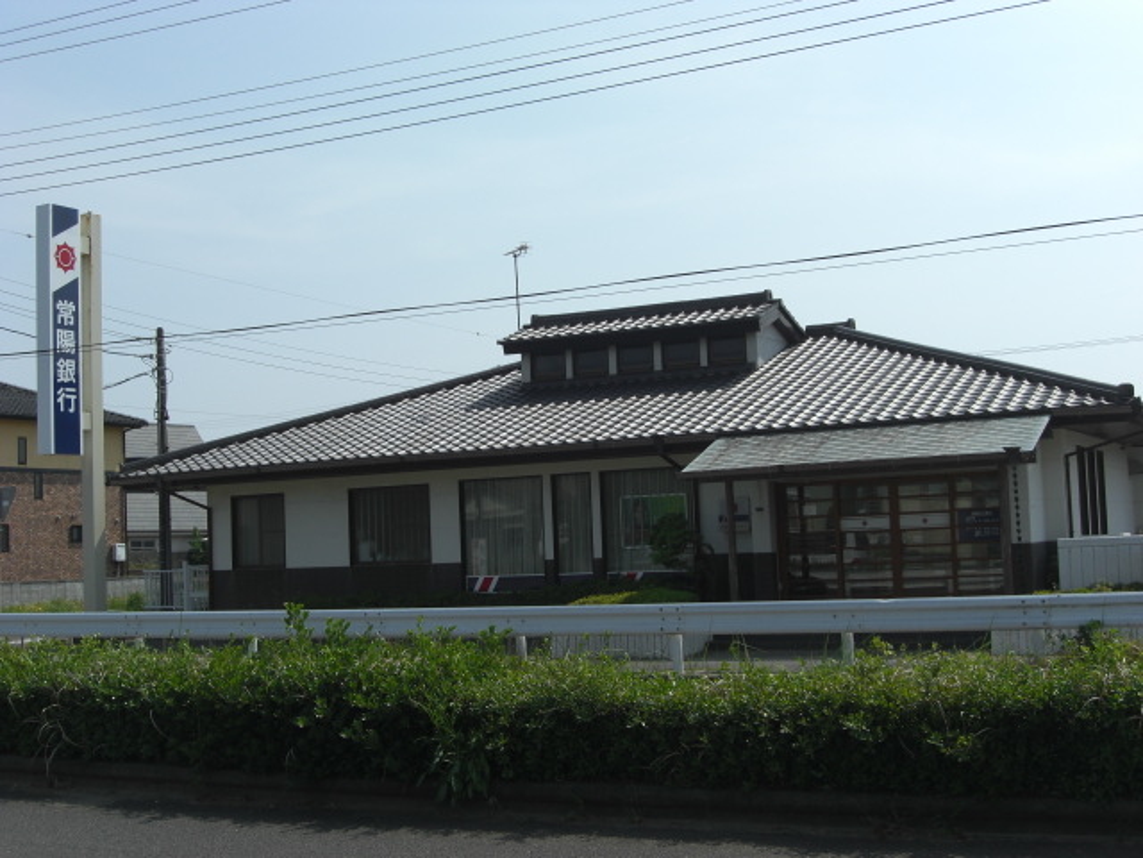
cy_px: 429
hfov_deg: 41.2
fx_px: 1519
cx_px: 572
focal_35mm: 46
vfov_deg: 31.5
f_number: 8.8
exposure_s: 1/250
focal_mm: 9.5
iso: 80
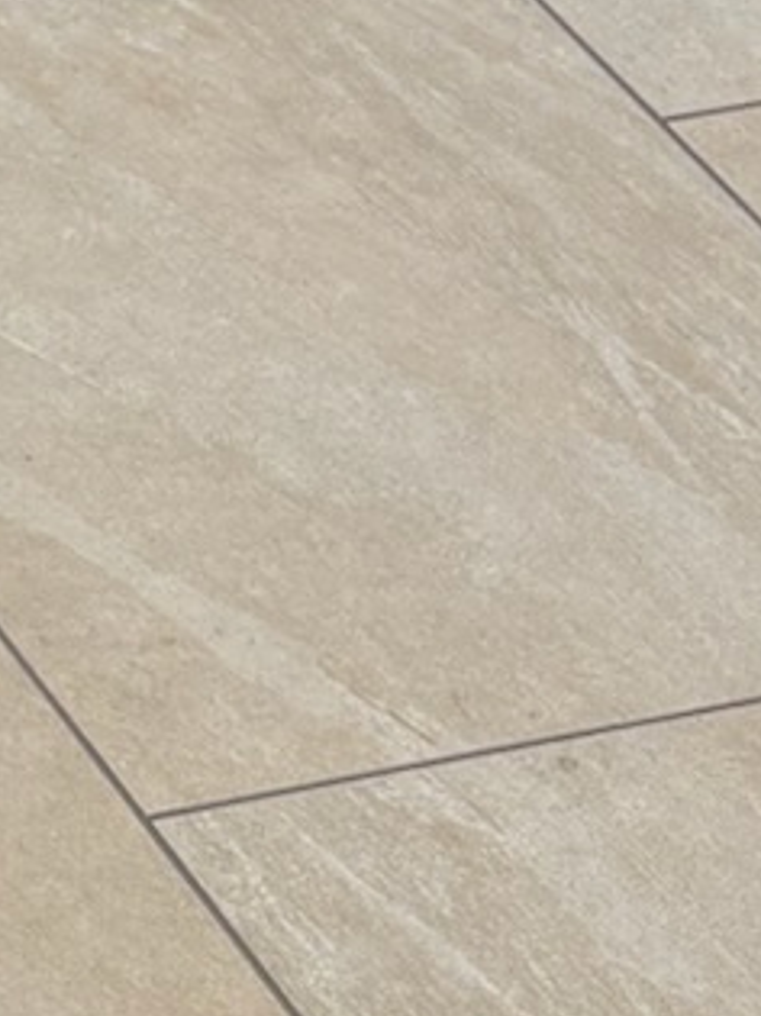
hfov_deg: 7.7
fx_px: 4957
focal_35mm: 169
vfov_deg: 11.4
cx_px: -1474
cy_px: 1368
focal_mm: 5.96
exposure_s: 1/8333
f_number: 1.6
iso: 50
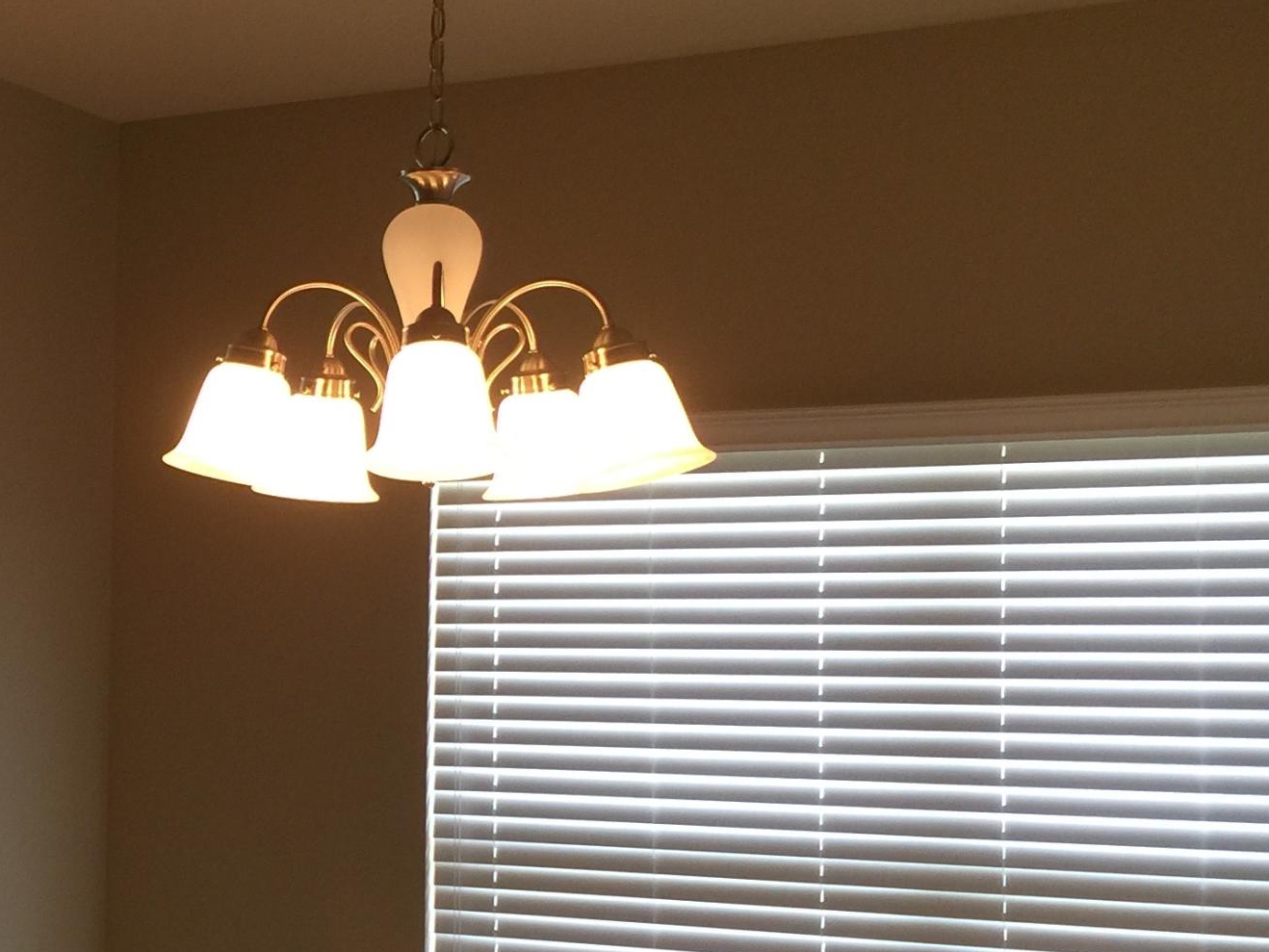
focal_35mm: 66
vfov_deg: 22.2
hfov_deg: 27.7
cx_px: 6
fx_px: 2420
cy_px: 561
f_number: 2.2
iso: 32
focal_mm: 4.15
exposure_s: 1/30
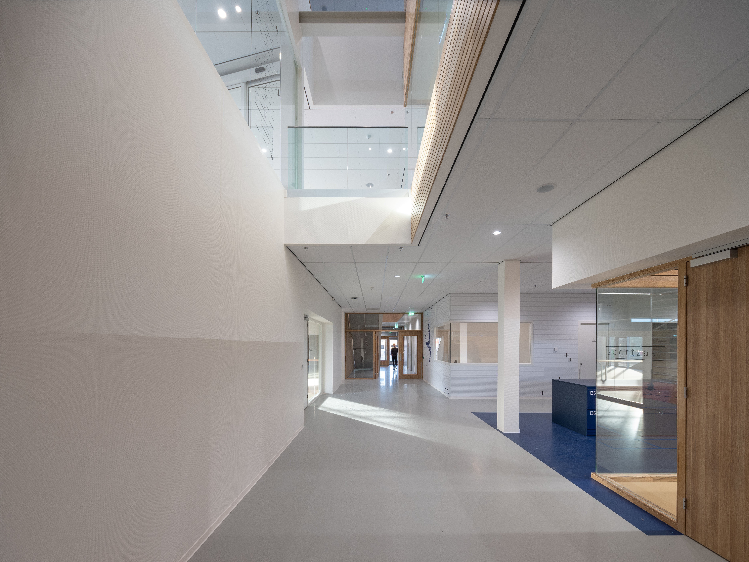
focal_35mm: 19
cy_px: 281
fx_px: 411
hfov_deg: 84.7
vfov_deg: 68.7
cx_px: 374
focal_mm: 24
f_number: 8
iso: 250
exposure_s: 1/3
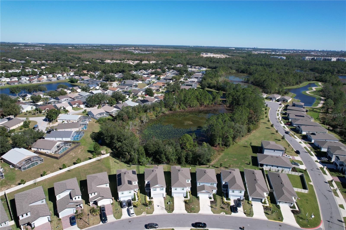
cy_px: 115
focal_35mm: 22
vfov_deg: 57.2
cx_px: 173
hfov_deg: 78.6
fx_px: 211
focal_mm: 8.38
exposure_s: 1/2500
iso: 130
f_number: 2.8
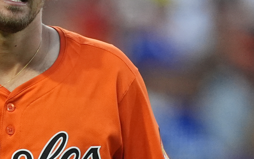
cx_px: -17
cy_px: 189
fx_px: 18891
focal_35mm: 2729
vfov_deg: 0.5
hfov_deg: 0.8
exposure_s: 1/1250
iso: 2000
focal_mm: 600
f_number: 4
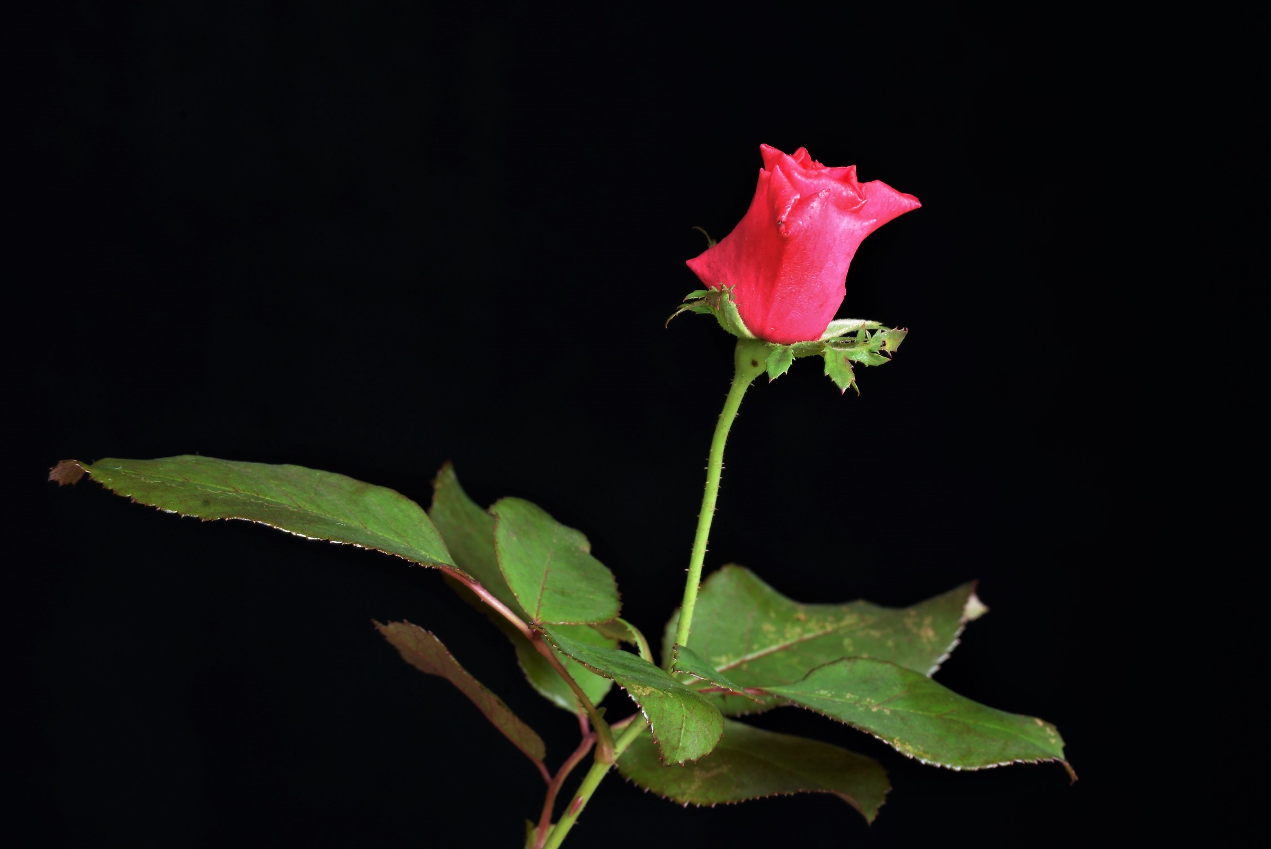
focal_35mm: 105
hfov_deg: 19.4
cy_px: 424
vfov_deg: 13.1
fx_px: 3708
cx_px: 636
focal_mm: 105
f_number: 14
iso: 125
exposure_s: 10
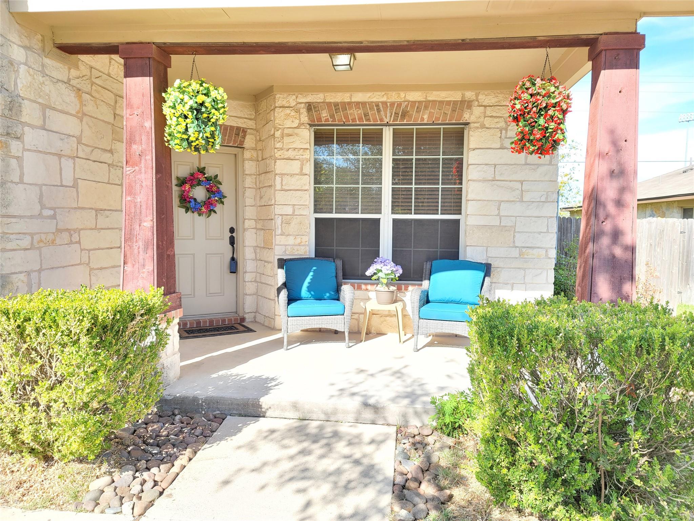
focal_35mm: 25
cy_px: 260
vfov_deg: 54.9
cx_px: 347
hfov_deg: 69.4
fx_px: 501
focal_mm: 7
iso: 25
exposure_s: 1/120
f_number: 1.8
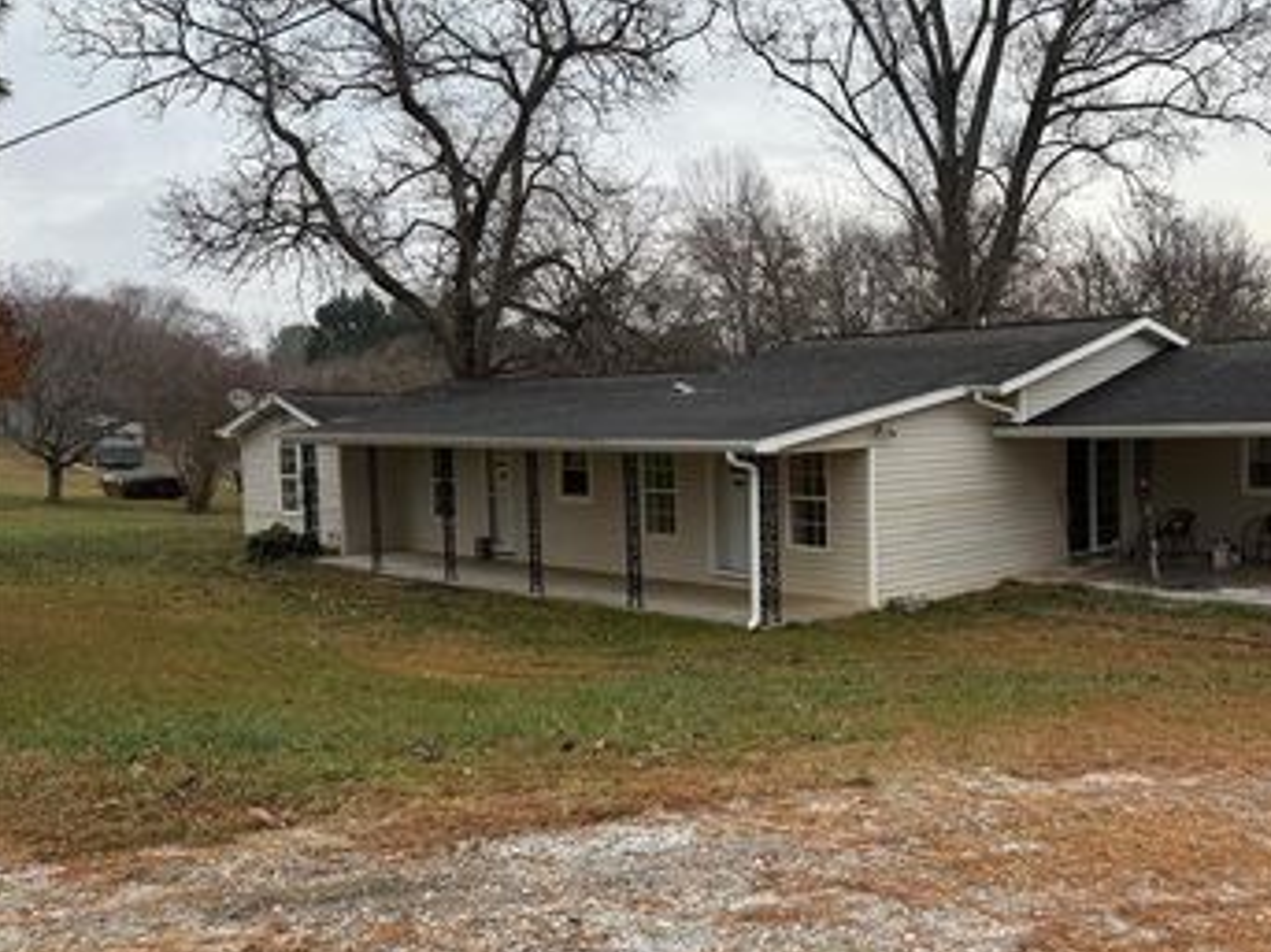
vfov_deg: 40.7
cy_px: 480
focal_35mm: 35
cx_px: 912
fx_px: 1285
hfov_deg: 51.0
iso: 80
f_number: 1.78
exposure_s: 1/1653
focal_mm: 6.76
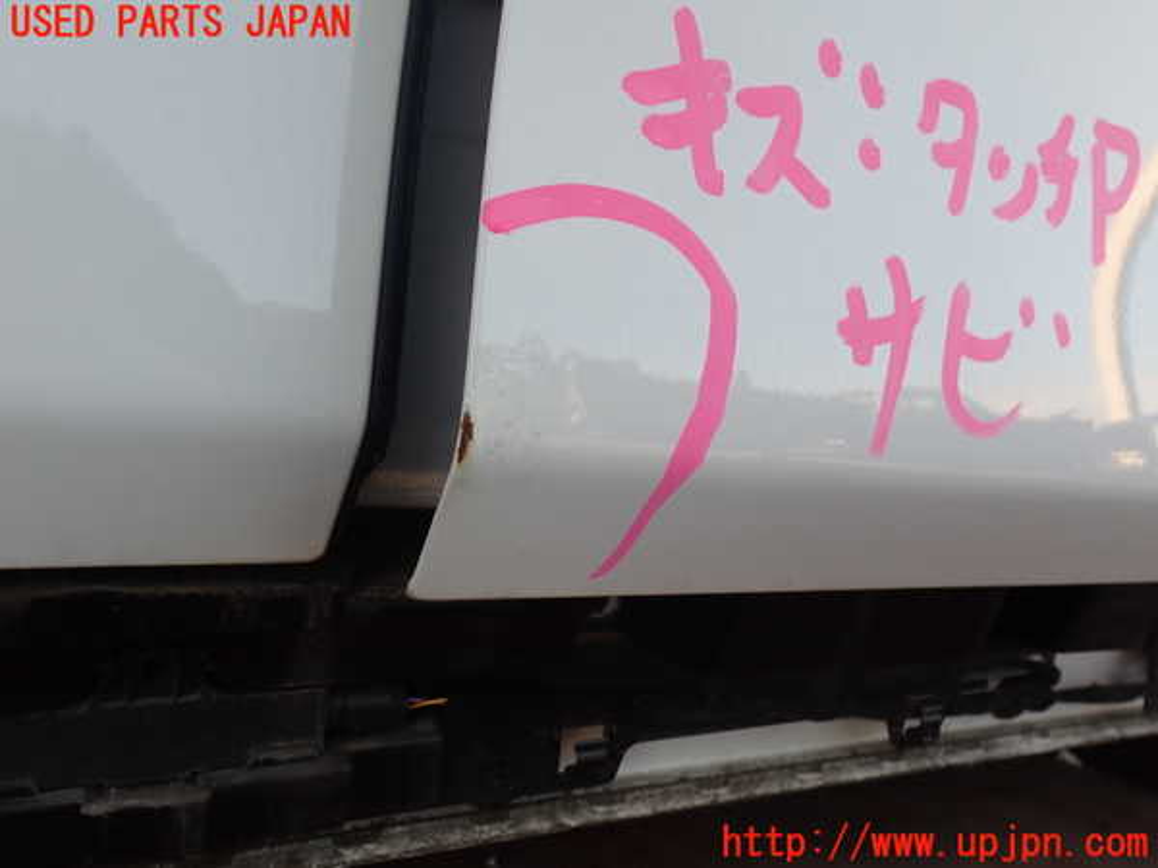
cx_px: 579
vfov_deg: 46.8
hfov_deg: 60.0
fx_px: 1004
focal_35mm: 30
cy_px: 434
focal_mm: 5.4
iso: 100
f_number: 3.2
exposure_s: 1/200
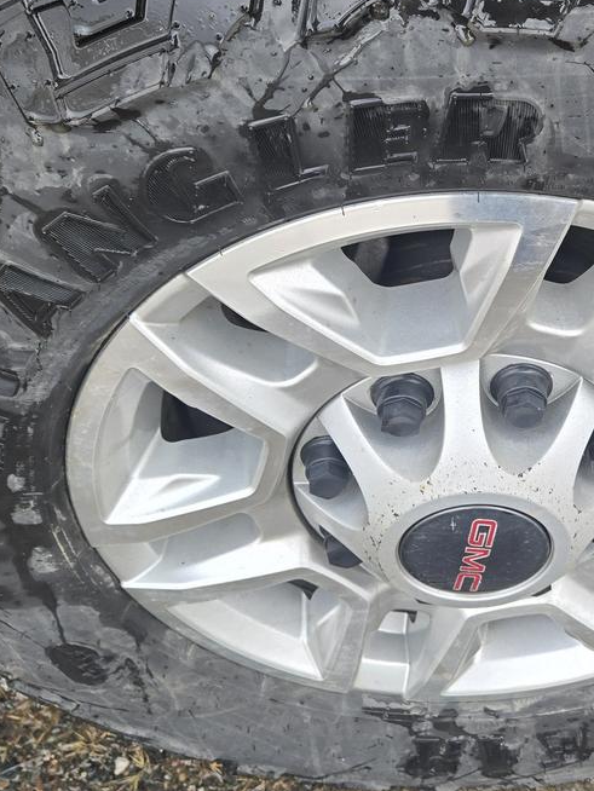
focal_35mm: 45
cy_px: 253
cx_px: 517
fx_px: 1029
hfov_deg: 31.0
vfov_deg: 41.4
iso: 50
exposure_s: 1/180
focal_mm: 5.4
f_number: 1.8
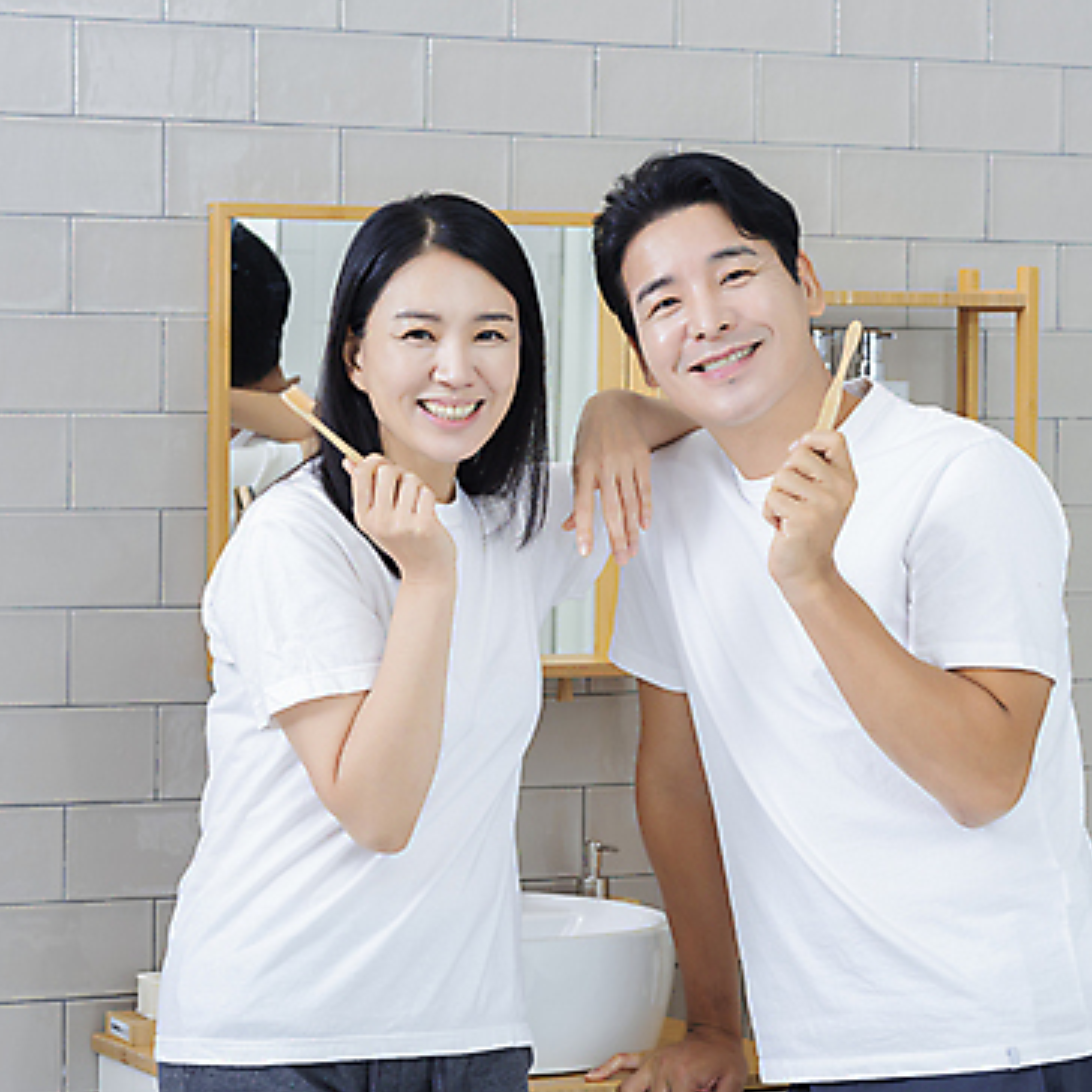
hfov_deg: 14.7
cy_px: 567
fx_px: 4247
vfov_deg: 14.7
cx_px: 549
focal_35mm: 119
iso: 100
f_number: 5.6
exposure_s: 1/125
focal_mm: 85
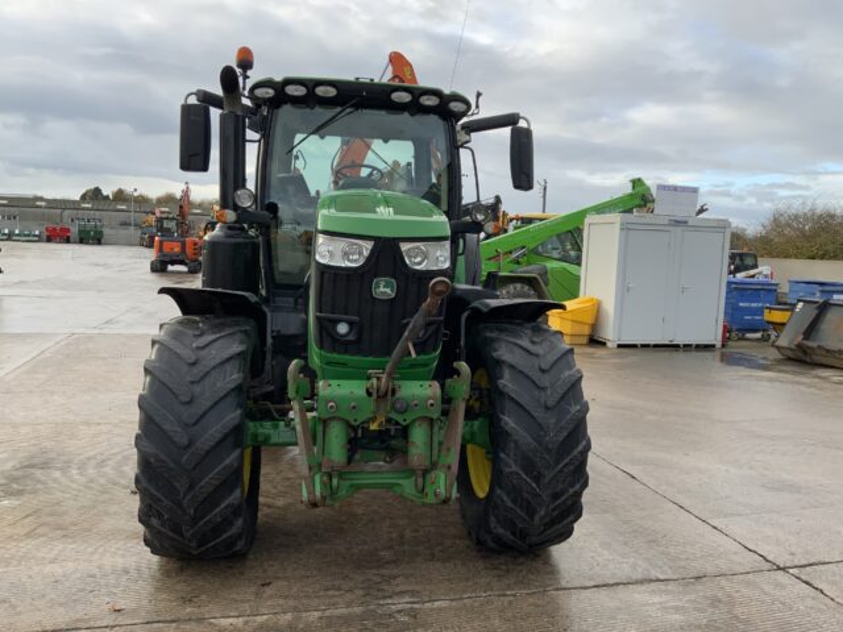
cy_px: 316
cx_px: 422
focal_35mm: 29
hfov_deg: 61.7
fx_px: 706
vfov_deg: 48.2
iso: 16
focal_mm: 3
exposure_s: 1/425
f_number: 1.8
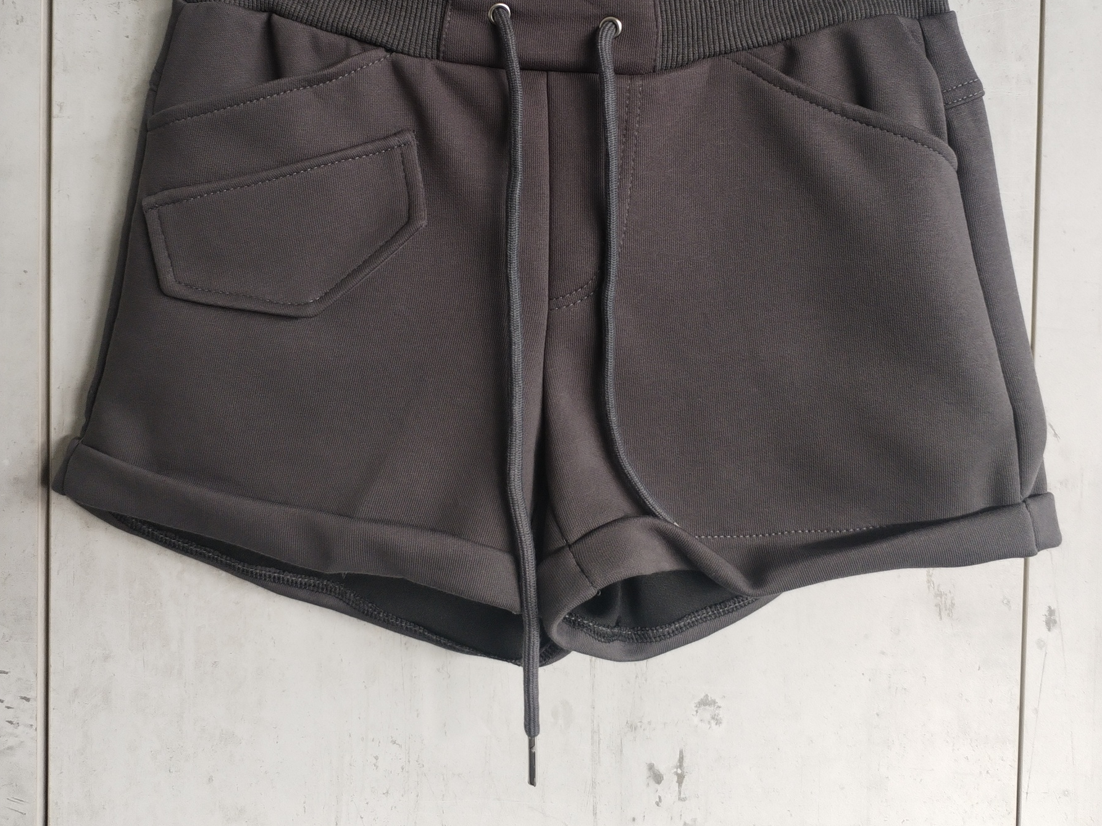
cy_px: 200
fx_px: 1241
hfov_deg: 47.9
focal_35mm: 39
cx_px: 553
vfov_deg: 35.9
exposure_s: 1/30
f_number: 1.8
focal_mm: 4.75
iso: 317
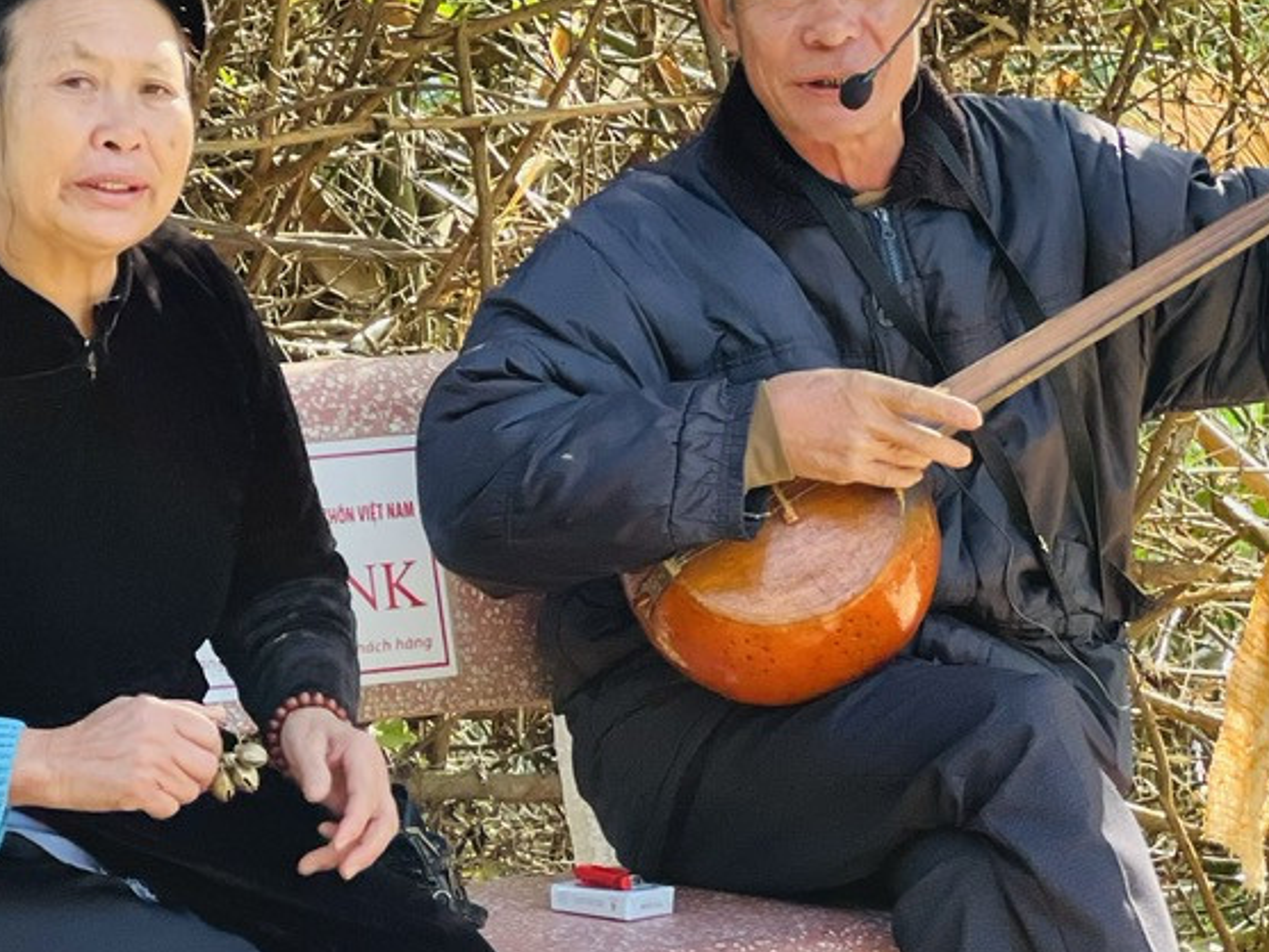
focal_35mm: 177
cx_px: 718
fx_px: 6490
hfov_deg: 11.2
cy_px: 594
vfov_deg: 8.4
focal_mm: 9
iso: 125
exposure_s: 1/121
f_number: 2.8
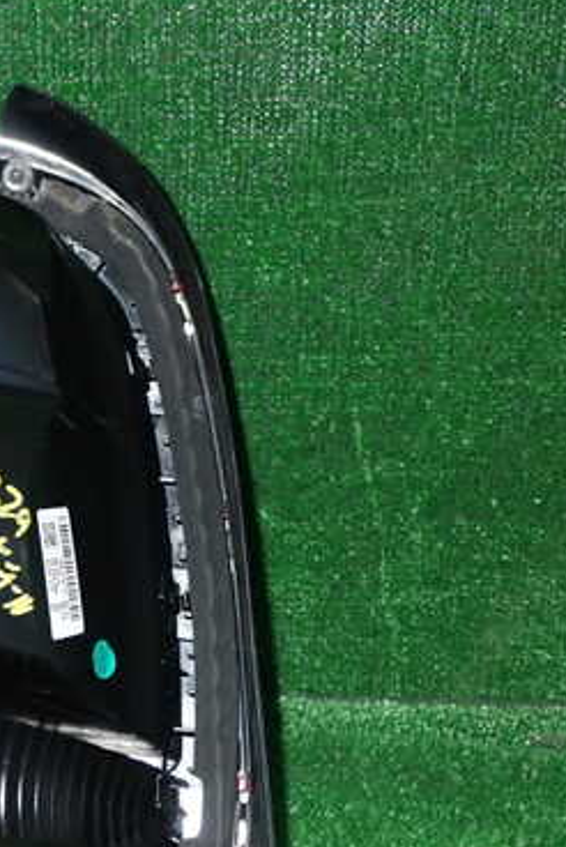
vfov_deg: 32.8
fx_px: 1436
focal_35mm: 61
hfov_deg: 21.5
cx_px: 5
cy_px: 490
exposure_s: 1/40
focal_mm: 6.37
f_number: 7.1
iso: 800
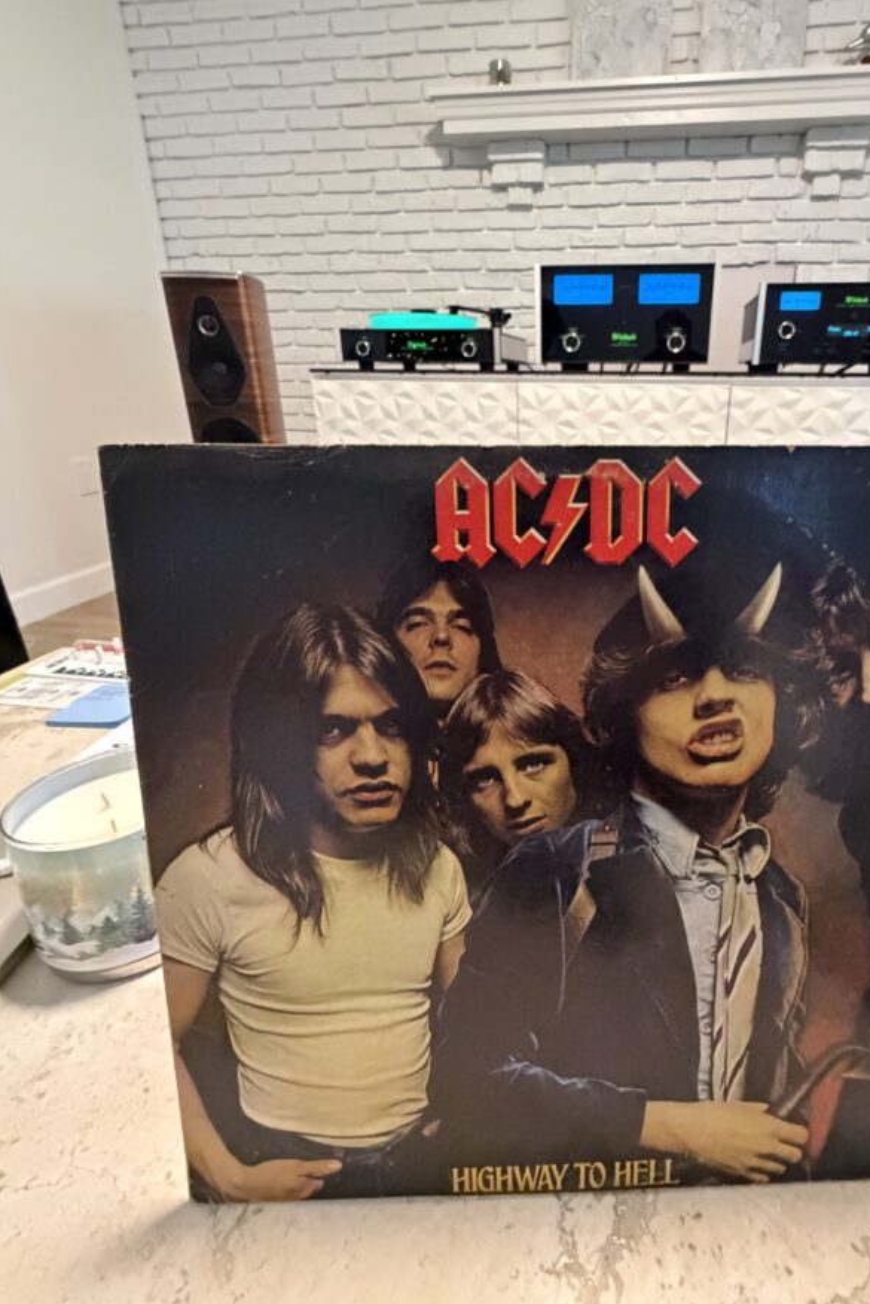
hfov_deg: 68.8
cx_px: 568
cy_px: 595
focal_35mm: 17
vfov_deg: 93.0
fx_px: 616
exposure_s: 1/60
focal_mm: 2.22
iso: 1250
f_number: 2.2
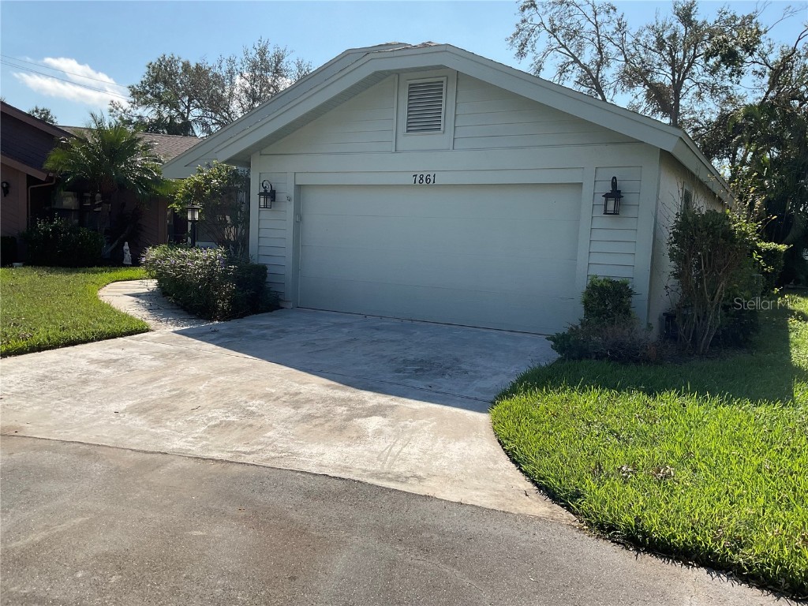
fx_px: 677
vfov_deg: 48.2
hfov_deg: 61.7
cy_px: 303
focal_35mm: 29
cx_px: 404
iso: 16
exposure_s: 1/2320
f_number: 1.8
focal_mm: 3
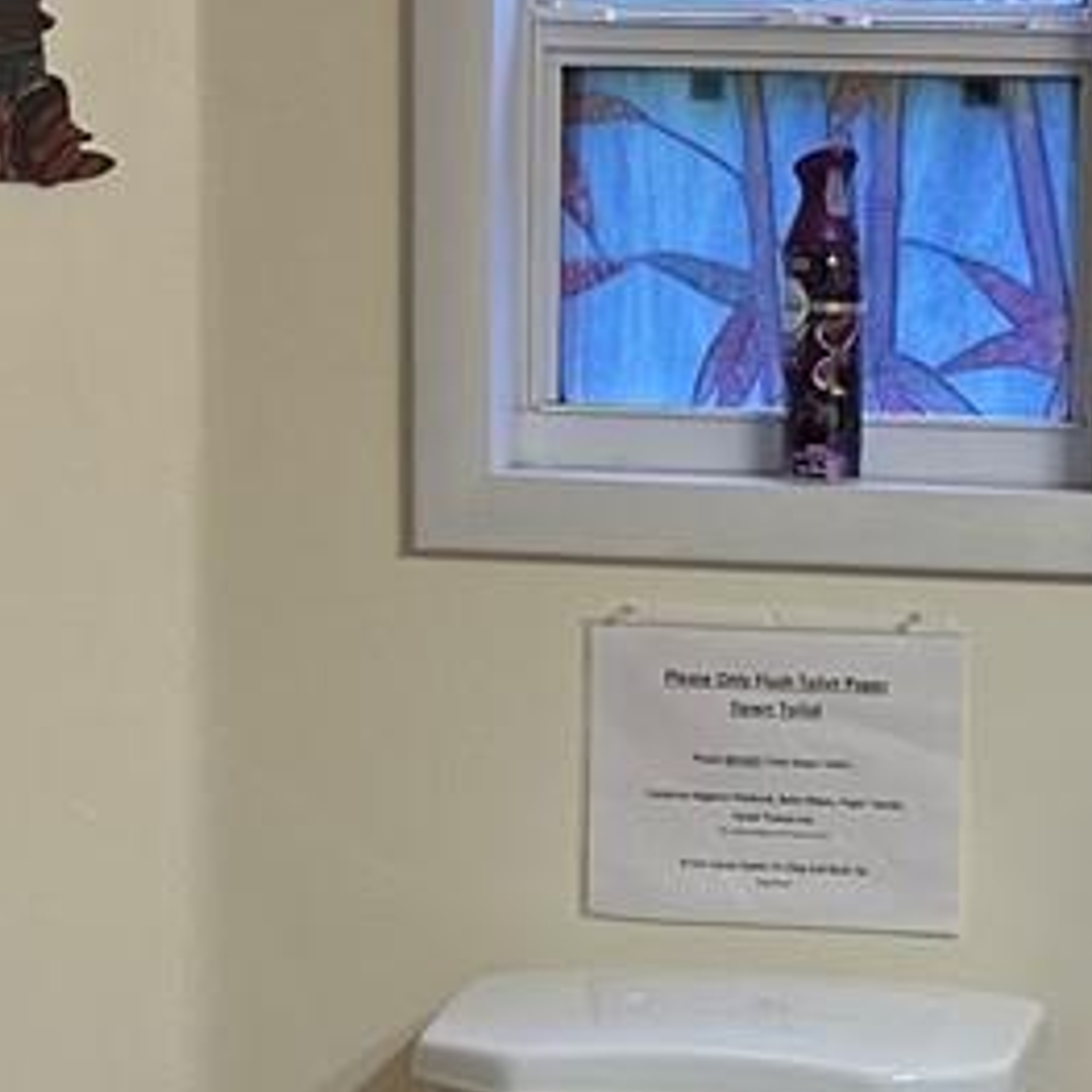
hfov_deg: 13.5
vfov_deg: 13.5
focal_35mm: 129
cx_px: 826
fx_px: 4604
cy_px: 660
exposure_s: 1/120
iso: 125
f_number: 1.78
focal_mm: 6.86
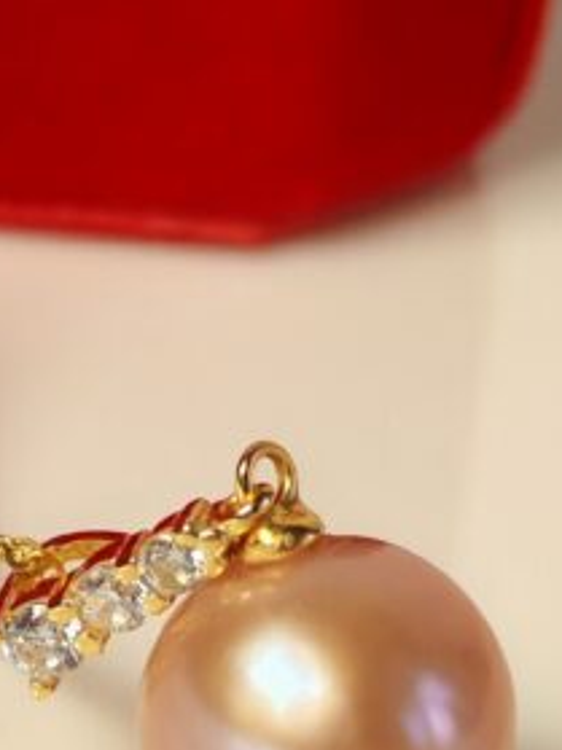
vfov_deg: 10.0
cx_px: 218
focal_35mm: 195
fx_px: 4224
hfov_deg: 7.6
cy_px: 815
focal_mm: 5.52
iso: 50
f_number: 1.95
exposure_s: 1/100
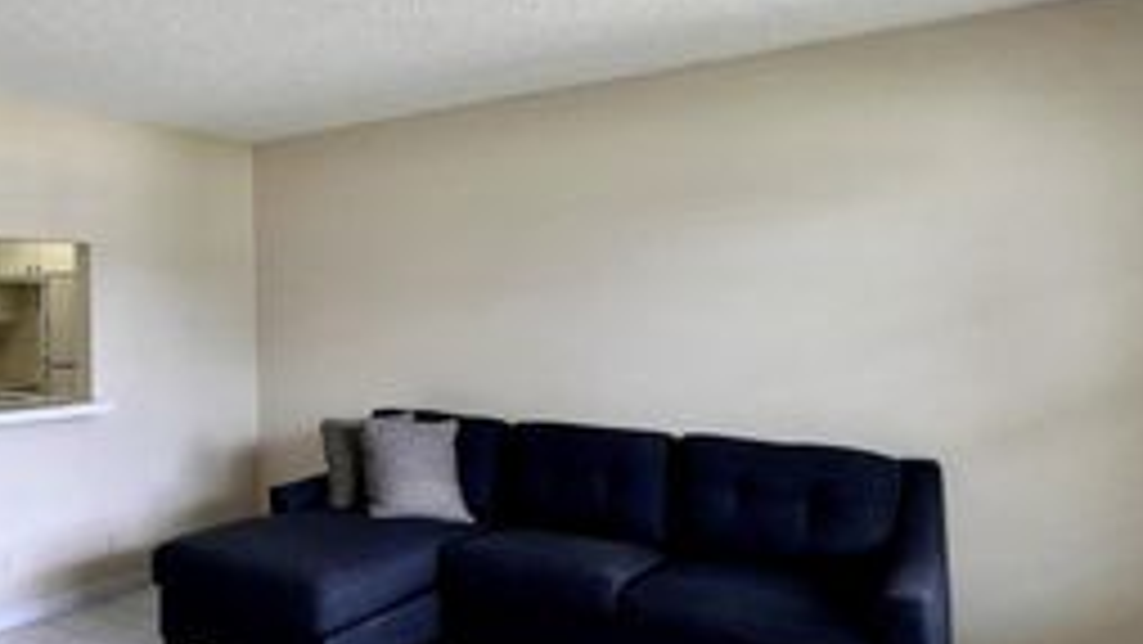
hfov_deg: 56.8
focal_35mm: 28
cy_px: 254
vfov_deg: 41.3
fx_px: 849
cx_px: 81
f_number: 1.8
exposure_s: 1/120
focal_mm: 1.57
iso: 50
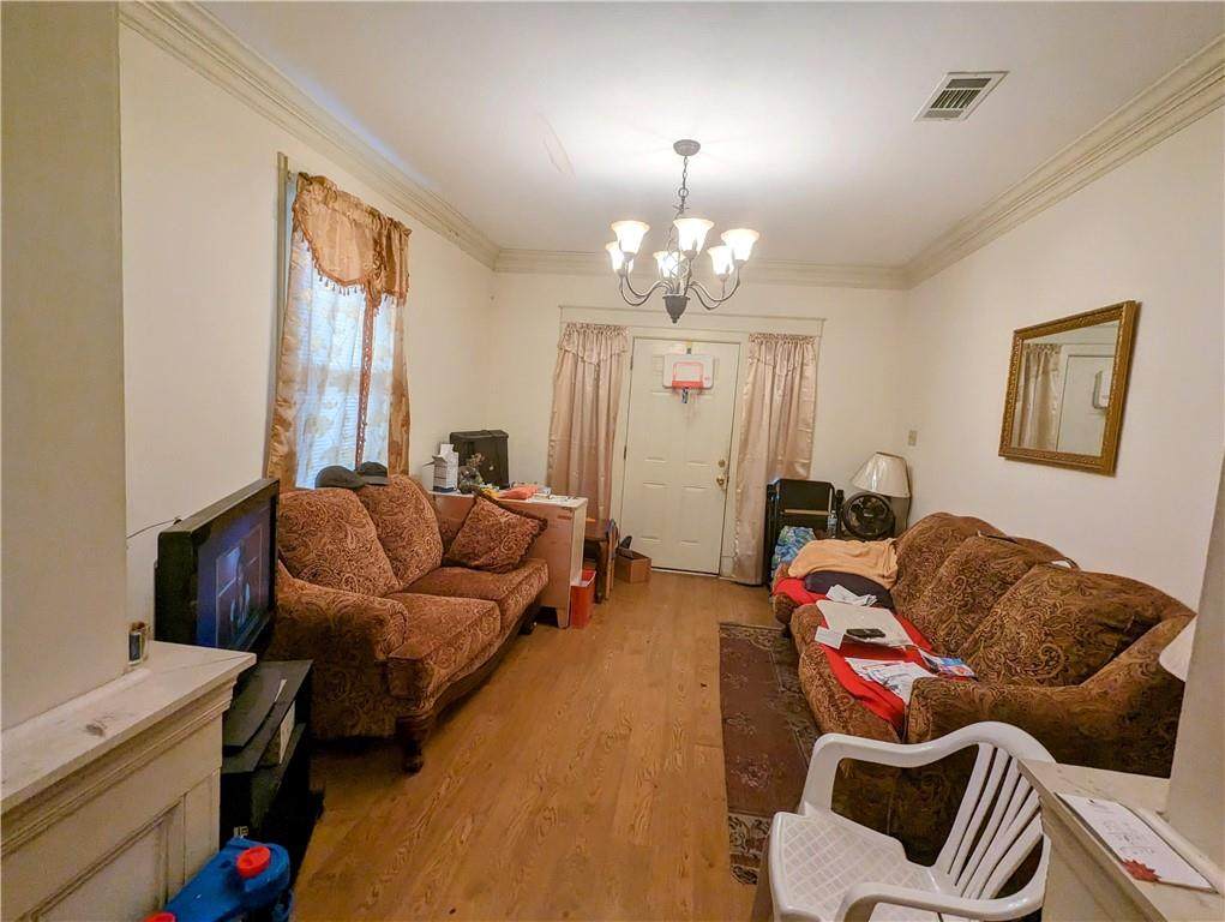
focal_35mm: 16
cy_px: 461
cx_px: 612
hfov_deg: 94.4
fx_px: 567
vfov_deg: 78.2
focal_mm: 2.35
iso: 117
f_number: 2.2
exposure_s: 1/60
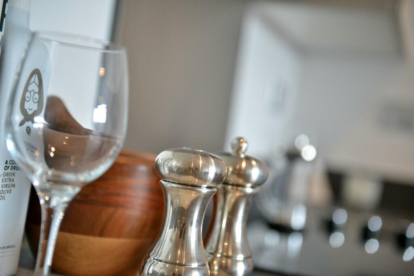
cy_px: 138
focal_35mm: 58
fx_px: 667
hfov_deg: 34.5
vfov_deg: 23.4
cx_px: 207
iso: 1000
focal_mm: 58
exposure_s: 1/160
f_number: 2.8
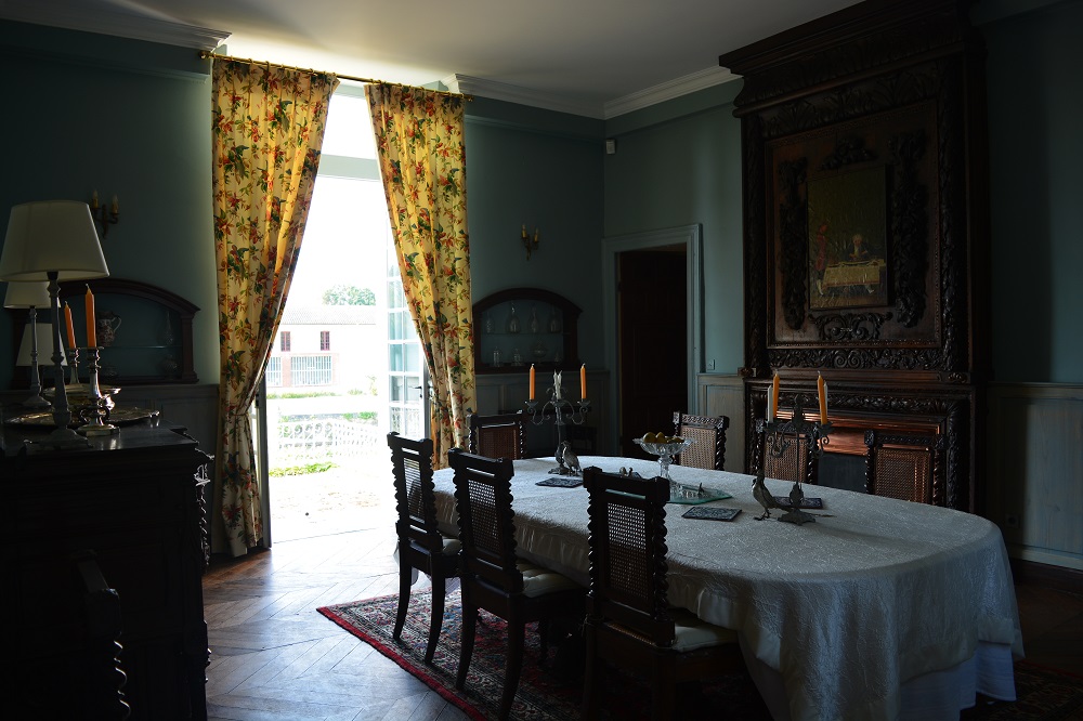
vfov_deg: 47.9
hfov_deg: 67.4
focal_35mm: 27
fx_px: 812
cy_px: 360
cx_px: 542
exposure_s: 1/25
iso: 100
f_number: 4.5
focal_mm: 18
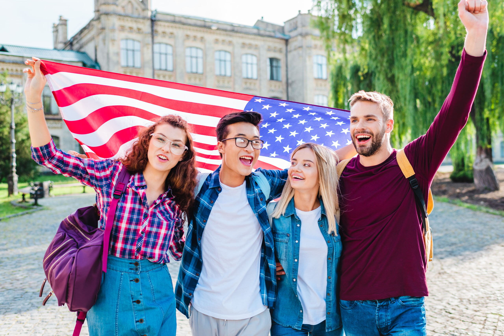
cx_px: 252
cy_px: 168
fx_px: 490
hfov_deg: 54.4
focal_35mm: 35
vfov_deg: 37.9
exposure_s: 1/1600
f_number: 2.8
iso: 250
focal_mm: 35
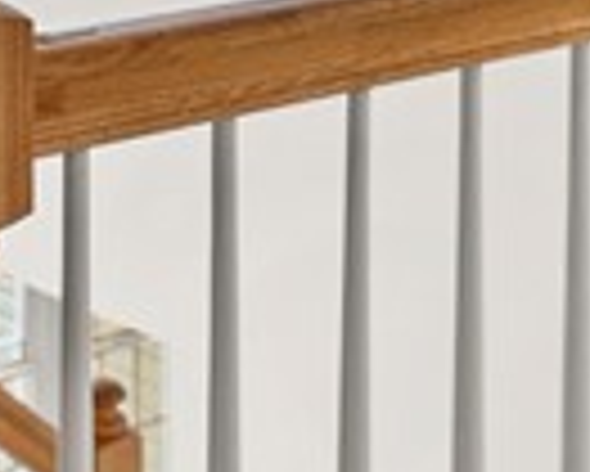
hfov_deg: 17.5
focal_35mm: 109
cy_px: -337
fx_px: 1905
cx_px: 117
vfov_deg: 13.0
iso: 1250
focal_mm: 14
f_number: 3.5
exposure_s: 1/30
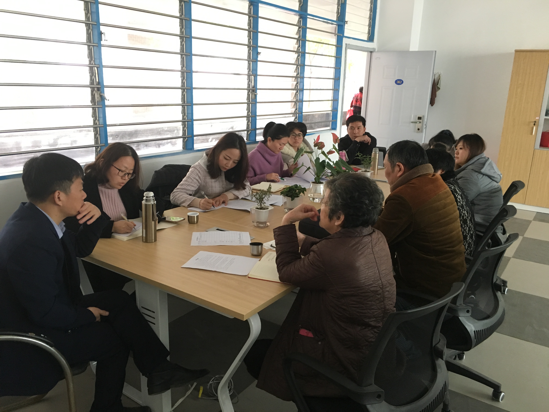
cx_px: 274
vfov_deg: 48.2
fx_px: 460
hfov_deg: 61.7
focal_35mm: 29
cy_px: 206
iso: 160
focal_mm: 4.15
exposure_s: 1/33
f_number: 2.2
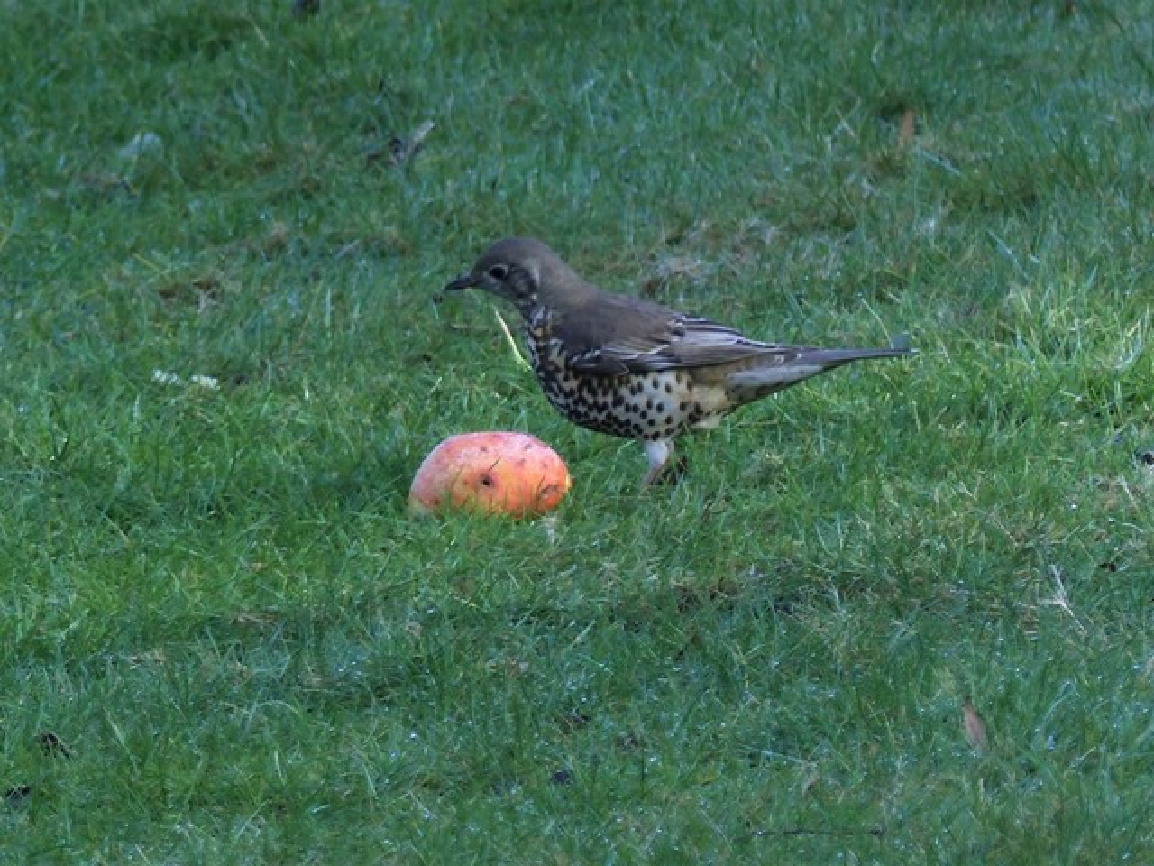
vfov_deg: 1.2
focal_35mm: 1200
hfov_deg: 1.7
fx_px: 40005
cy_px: 433
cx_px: 577
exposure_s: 1/125
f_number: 4
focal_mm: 108
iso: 100
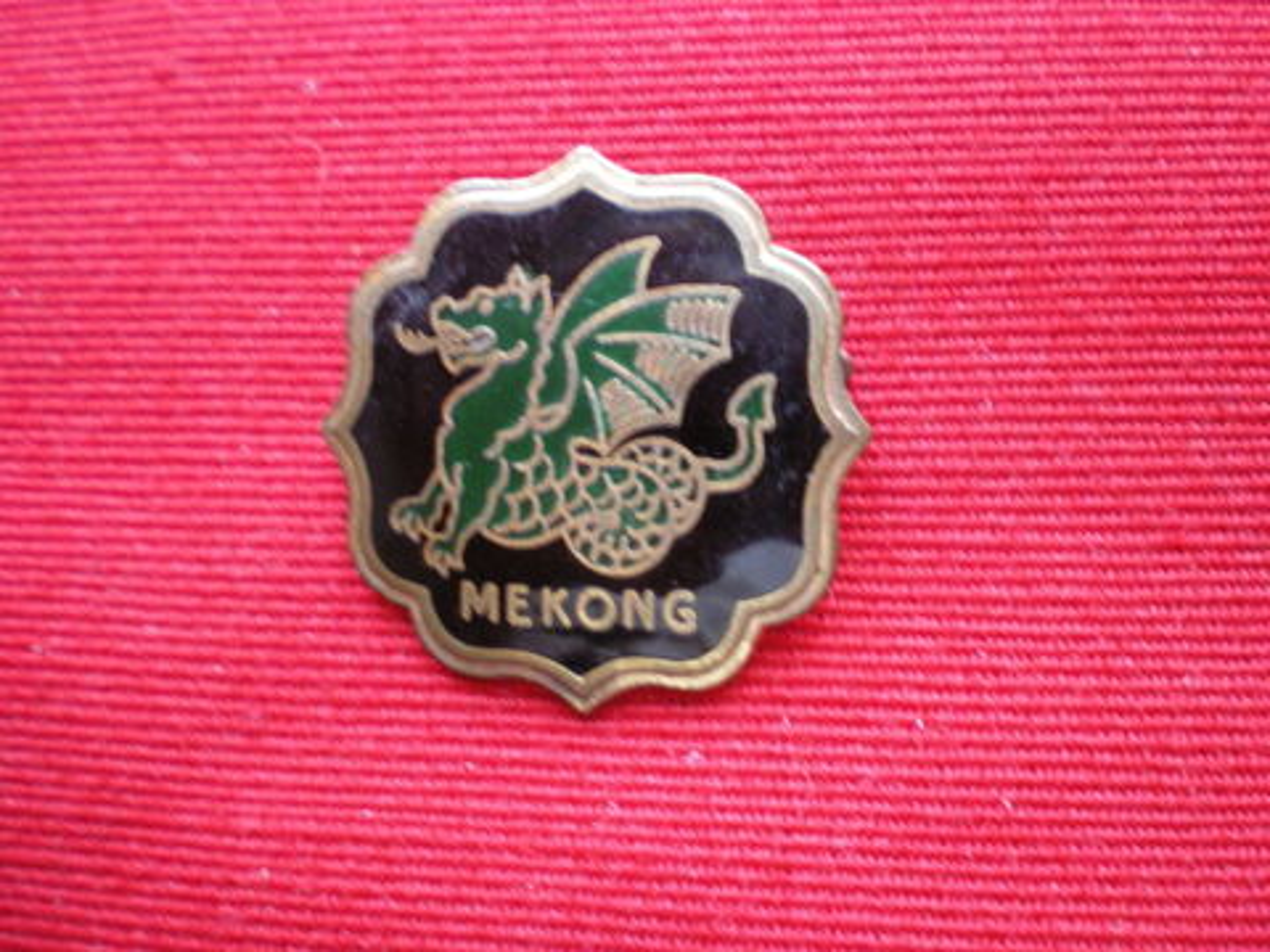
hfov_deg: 49.0
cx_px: 635
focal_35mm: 38
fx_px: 1394
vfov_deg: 37.7
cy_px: 476
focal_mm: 6.3
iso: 400
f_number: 3.1
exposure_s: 1/13
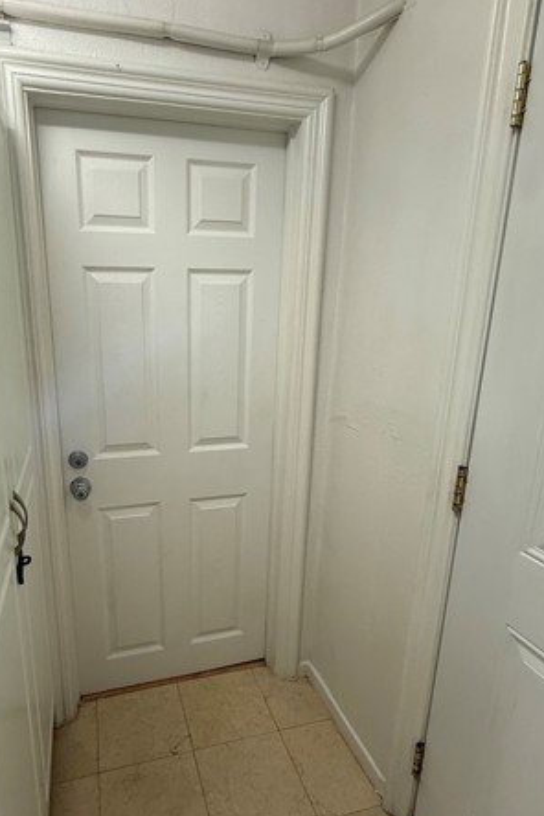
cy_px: 425
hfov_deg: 58.9
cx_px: 211
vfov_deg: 81.2
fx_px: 476
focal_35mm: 21
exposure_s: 1/60
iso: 200
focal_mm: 2.22
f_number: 2.2
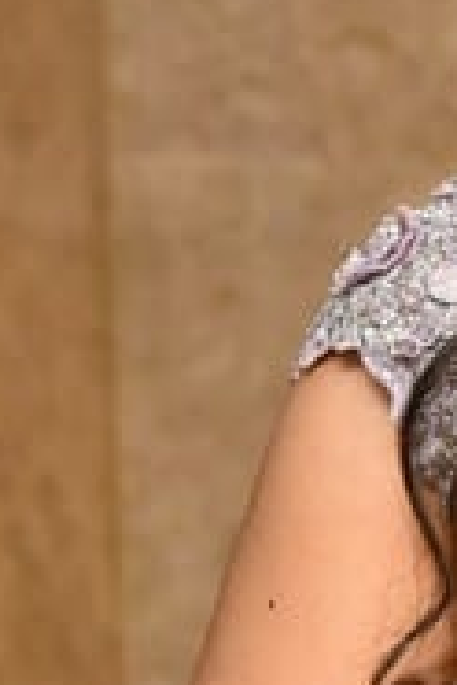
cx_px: 918
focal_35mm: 403
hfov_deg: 3.4
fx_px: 7673
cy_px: 976
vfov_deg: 5.1
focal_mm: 78
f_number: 5
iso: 3200
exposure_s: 1/100
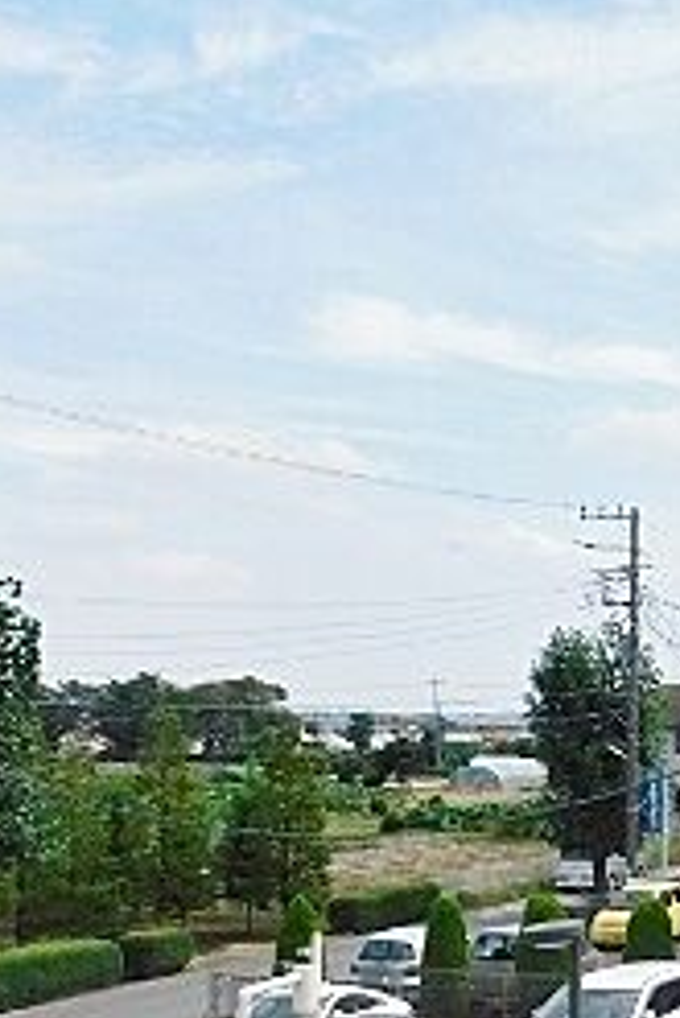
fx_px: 1754
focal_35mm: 62
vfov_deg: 32.1
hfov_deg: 19.6
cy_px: 692
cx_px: 968
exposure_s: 1/400
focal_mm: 4
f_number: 6
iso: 125
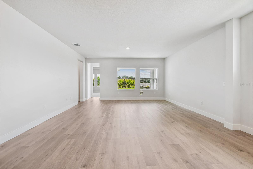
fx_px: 105
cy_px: 84
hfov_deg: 100.4
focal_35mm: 15
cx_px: 126
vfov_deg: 77.3
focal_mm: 10
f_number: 7.1
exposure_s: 1/200
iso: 100
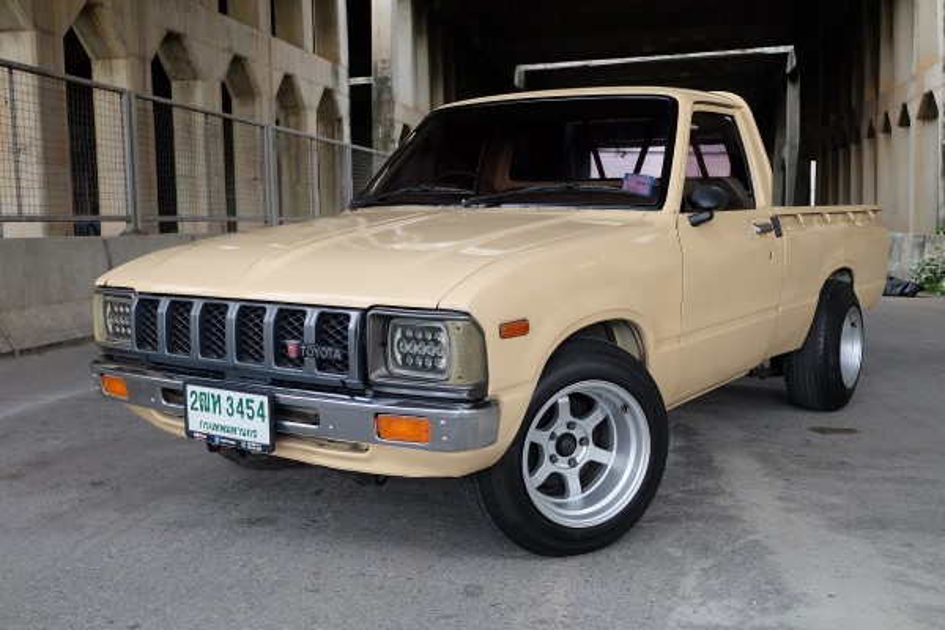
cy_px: 315
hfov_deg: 54.4
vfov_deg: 37.9
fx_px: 919
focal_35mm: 35
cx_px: 472
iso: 400
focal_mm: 23.2
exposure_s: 1/75
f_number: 4.2
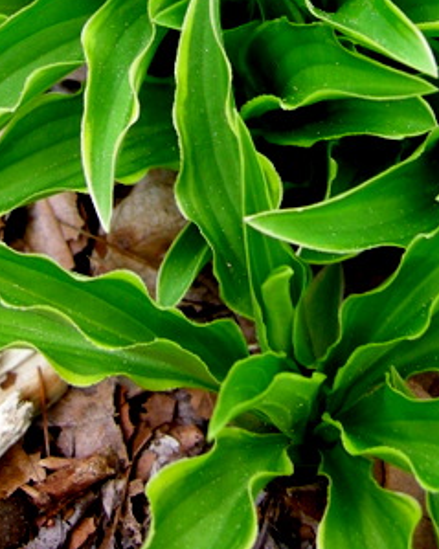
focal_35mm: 94
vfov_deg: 19.6
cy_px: -40
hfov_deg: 16.3
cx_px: 290
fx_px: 1527
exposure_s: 1/50.1
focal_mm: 7.5
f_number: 2.7
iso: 97
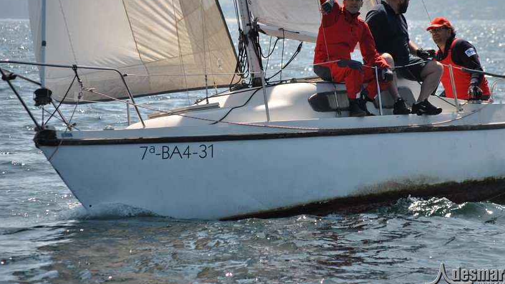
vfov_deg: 5.6
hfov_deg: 9.9
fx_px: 2914
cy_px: 108
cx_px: 268
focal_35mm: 218
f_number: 5.6
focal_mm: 125
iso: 100
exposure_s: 1/500
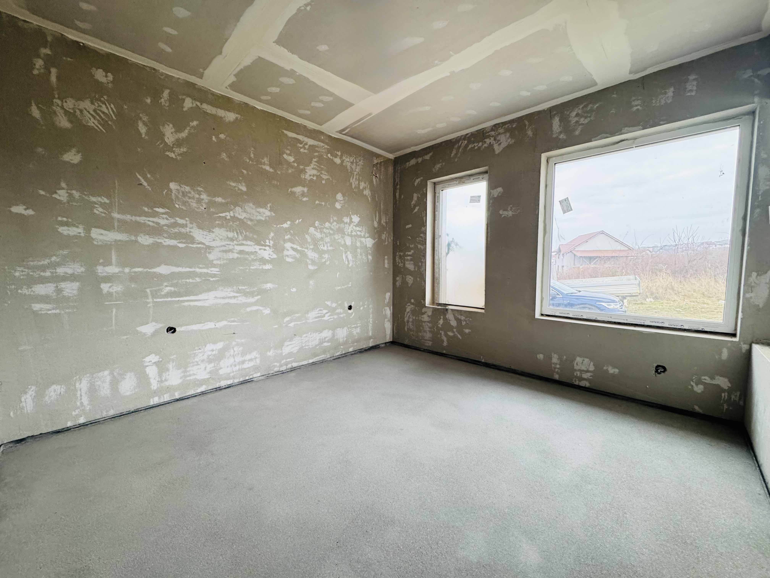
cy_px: 289
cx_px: 385
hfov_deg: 102.1
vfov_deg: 85.7
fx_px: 311
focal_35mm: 14
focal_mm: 2.22
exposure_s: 1/88
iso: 320
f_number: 2.2
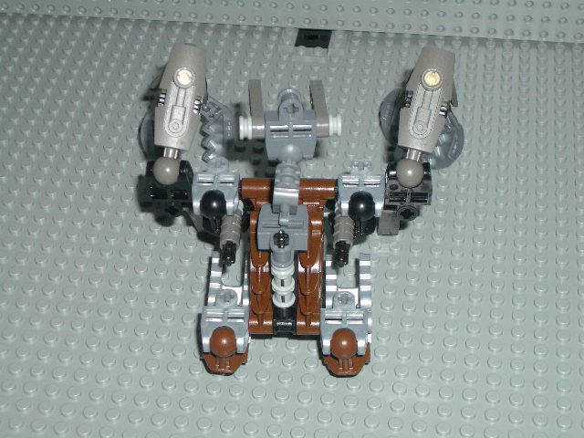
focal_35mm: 74
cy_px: 219
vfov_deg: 19.9
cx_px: 292
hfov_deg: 26.3
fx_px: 1248
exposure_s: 1/60
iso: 100
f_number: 3.9
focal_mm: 12.2
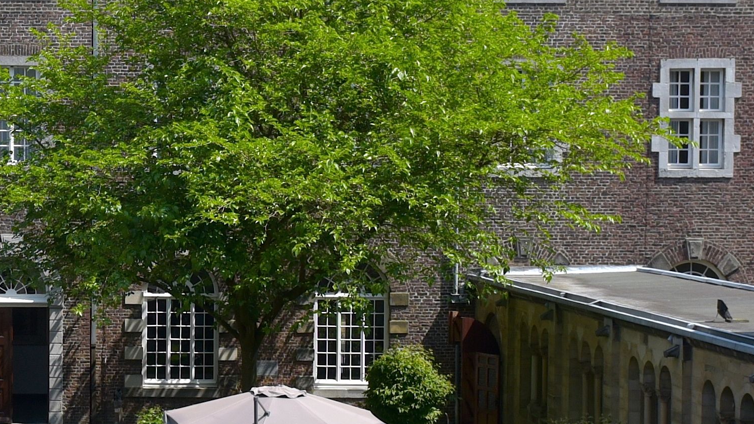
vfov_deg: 12.0
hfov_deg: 20.4
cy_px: 249
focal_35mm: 101
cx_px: -29
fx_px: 2020
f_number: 6.3
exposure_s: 1/800
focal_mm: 24
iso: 320
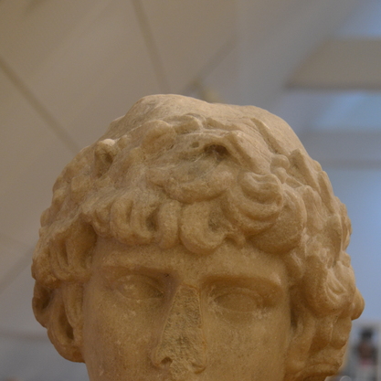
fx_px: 909
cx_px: 183
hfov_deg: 23.7
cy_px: 292
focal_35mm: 73
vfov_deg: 23.4
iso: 1000
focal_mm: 36
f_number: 4.2
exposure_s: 1/80
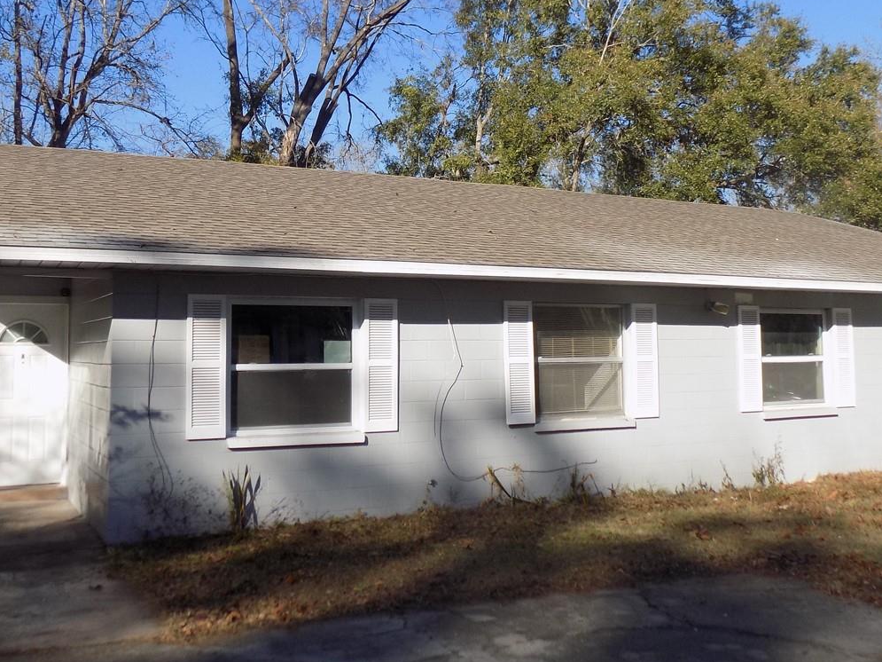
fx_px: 943
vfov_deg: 38.5
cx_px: 439
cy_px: 263
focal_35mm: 37
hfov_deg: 50.1
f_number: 3.1
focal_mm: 4
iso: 80
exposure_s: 1/1000
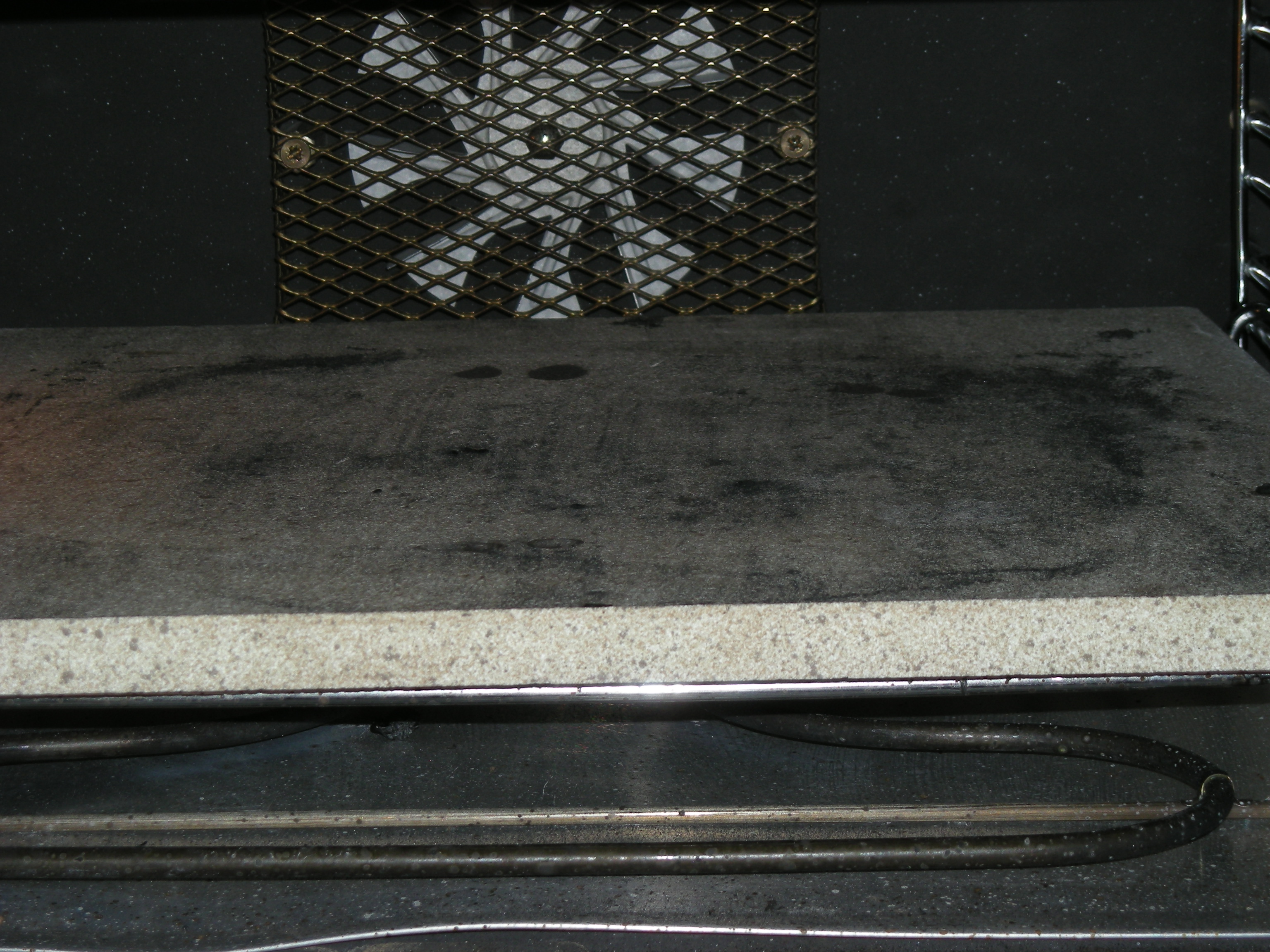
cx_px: 635
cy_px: 476
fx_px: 3852
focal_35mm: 105
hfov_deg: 18.7
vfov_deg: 14.1
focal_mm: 17.1
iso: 50
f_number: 4.7
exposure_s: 1/60
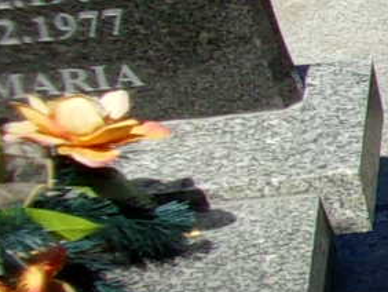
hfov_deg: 7.6
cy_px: 252
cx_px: 1403
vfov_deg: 7.3
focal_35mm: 203
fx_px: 2277
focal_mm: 5.1
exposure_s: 1/140
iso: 80
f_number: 10.8
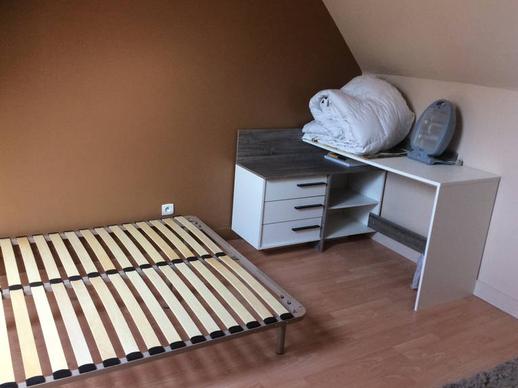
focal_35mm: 33
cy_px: 197
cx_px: 256
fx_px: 494
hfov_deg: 55.4
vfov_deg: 42.9
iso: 80
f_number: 2.4
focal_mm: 3.3
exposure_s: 1/25
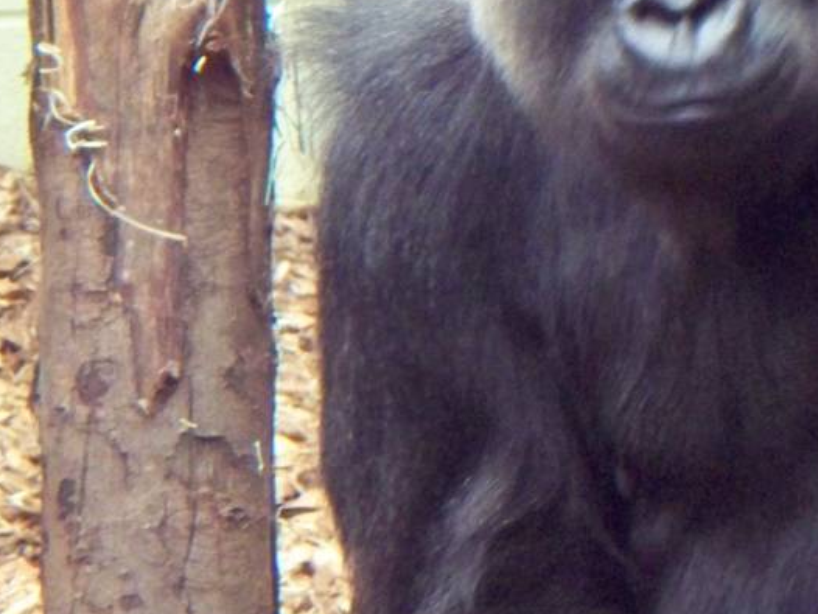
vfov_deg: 2.8
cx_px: 636
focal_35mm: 532
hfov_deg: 3.7
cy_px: 292
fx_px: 12577
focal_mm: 37.7
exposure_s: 1/50
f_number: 5.1
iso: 640
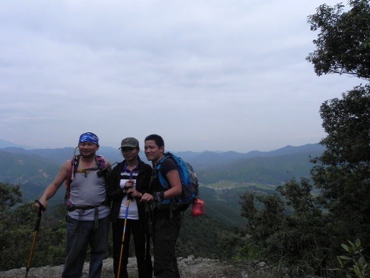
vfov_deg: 53.1
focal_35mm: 26
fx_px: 278
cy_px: 139
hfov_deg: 67.3
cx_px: 185
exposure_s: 1/502
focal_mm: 4.6
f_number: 8
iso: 160
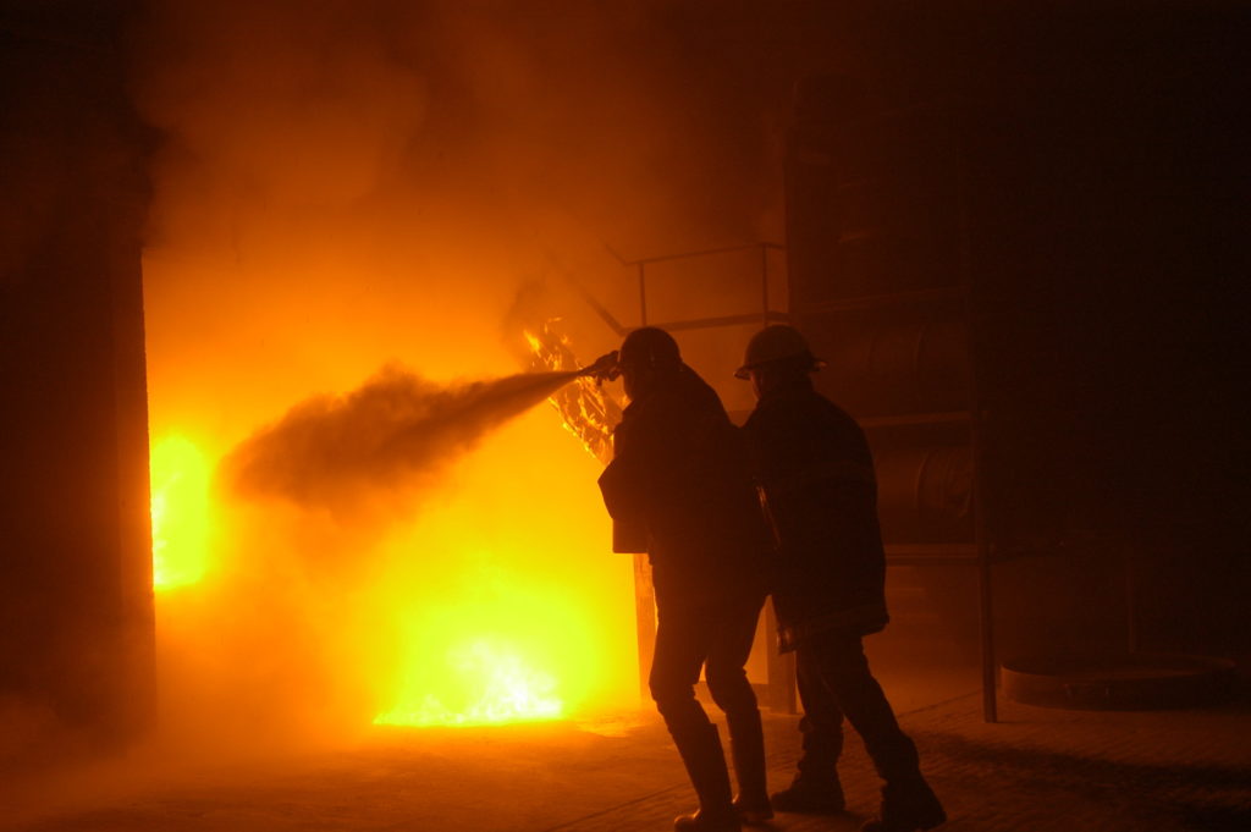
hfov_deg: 42.4
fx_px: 1615
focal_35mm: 46
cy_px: 416
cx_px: 626
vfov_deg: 28.9
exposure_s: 1/180
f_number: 6.3
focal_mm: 31
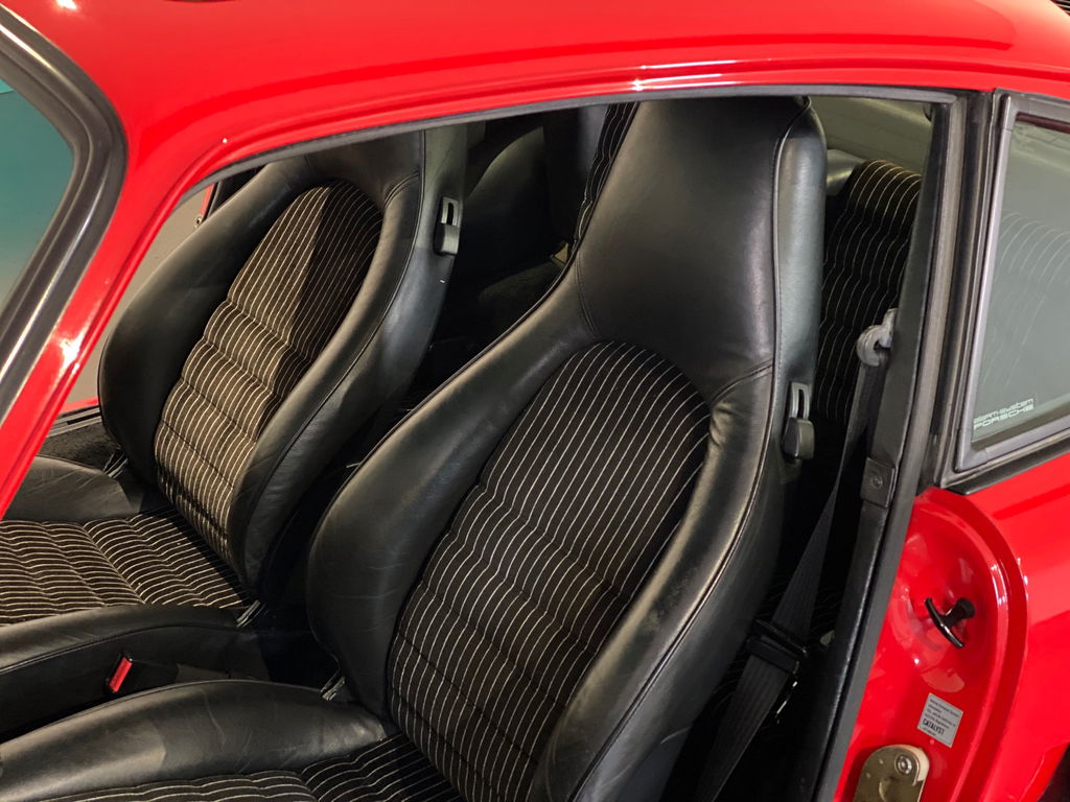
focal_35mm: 52
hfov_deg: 36.8
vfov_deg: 28.0
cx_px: 535
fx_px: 1607
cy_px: 401
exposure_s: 1/15
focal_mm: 6
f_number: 2
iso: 640
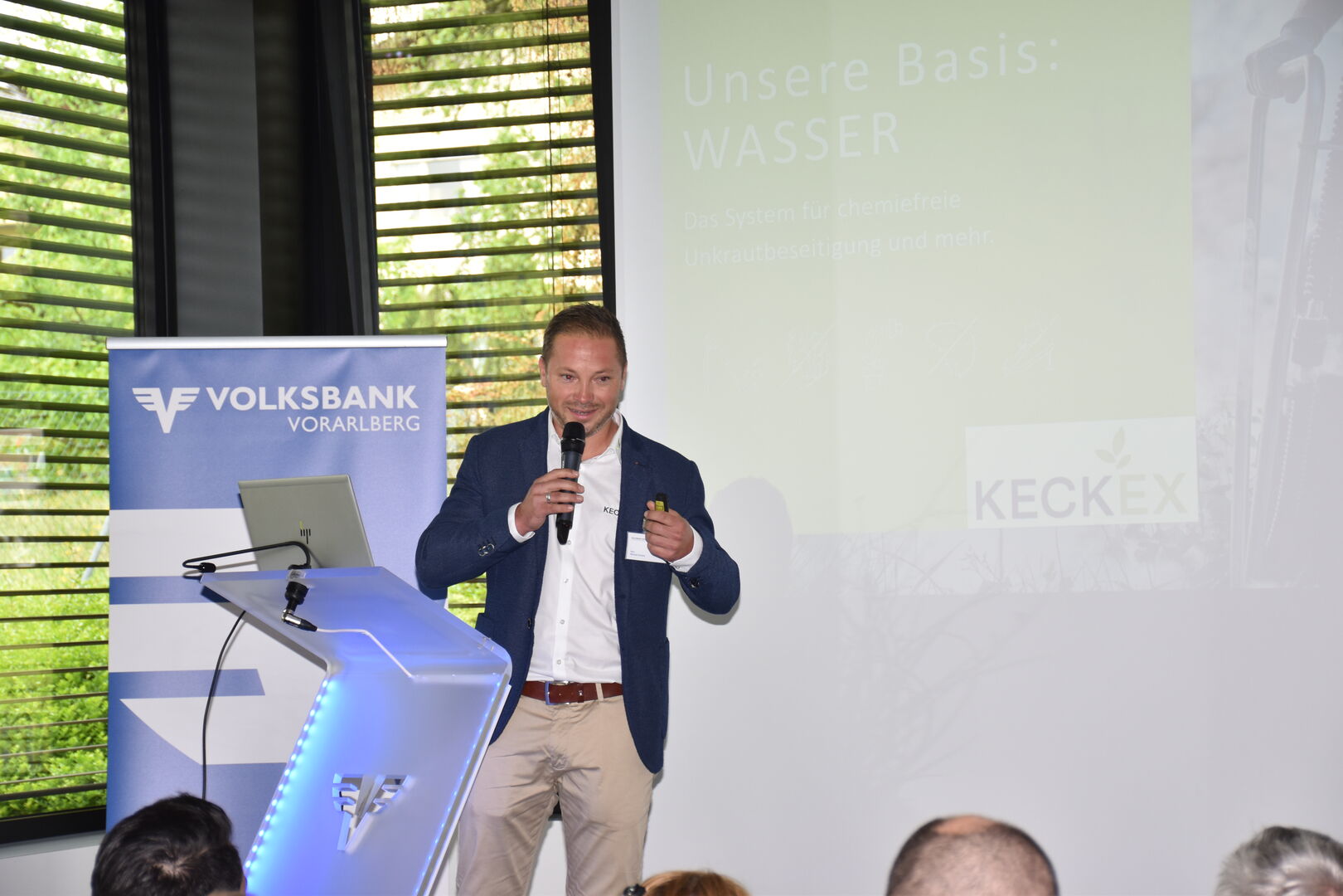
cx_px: 672
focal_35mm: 99
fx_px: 3693
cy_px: 448
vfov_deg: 13.8
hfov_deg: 20.6
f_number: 5.6
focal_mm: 66
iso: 320
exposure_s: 1/125
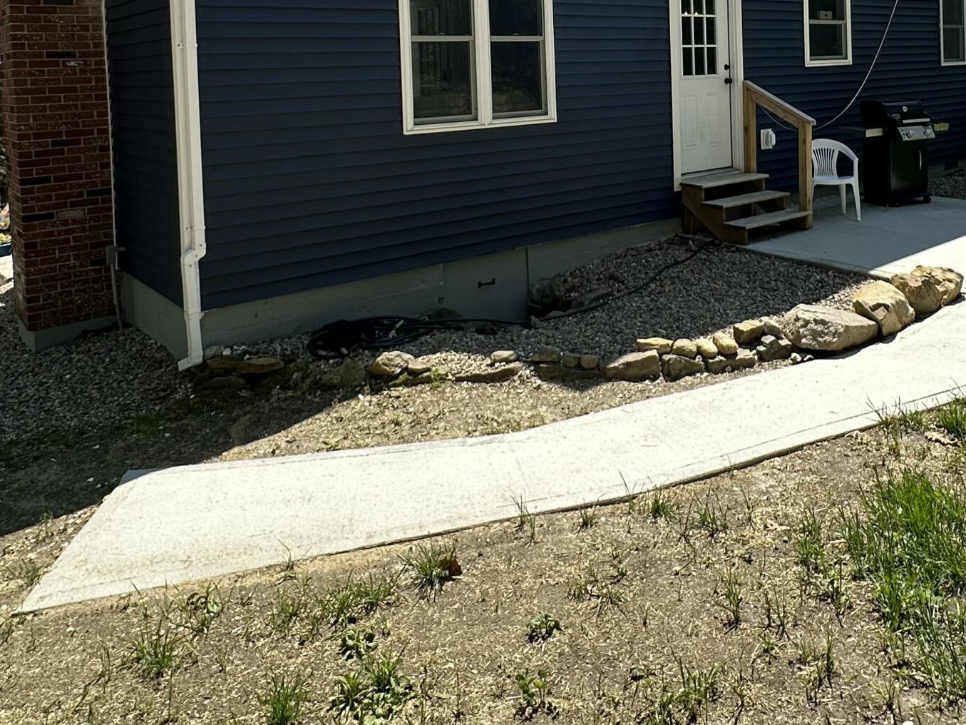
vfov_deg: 42.3
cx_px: 572
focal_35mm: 31
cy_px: 95
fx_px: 865
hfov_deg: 58.0
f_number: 2.2
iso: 40
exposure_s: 1/548
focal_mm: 2.22
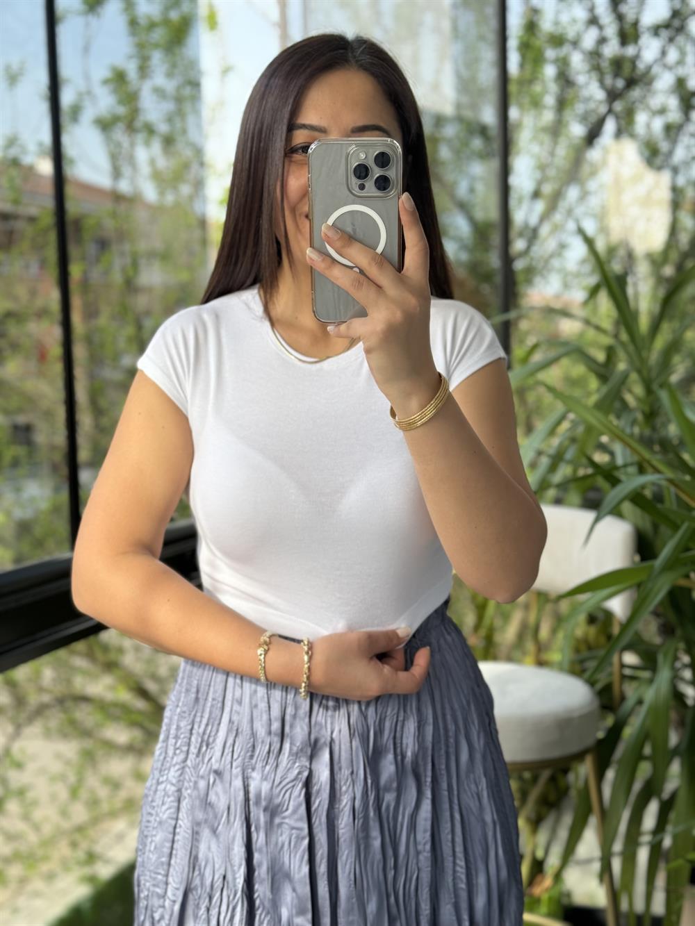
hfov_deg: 30.3
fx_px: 1285
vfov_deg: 39.7
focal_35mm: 48
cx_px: 348
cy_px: 463
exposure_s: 1/312
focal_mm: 6.86
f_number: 1.78
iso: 64
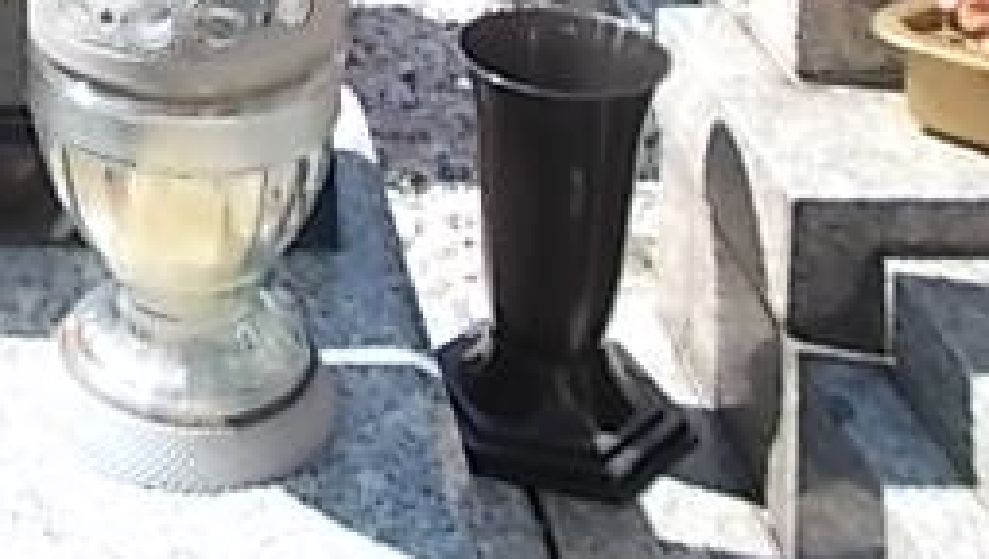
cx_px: -144
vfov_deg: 15.4
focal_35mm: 71
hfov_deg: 26.9
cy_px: -334
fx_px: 1864
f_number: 3.2
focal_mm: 4.6
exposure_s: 1/320
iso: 80
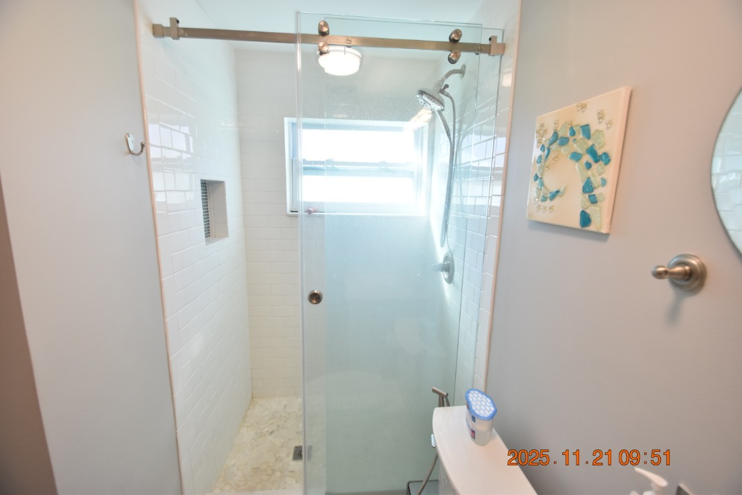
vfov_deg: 77.3
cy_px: 248
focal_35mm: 15
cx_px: 371
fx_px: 309
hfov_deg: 100.4
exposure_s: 1/250
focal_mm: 10
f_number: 3.5
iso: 800
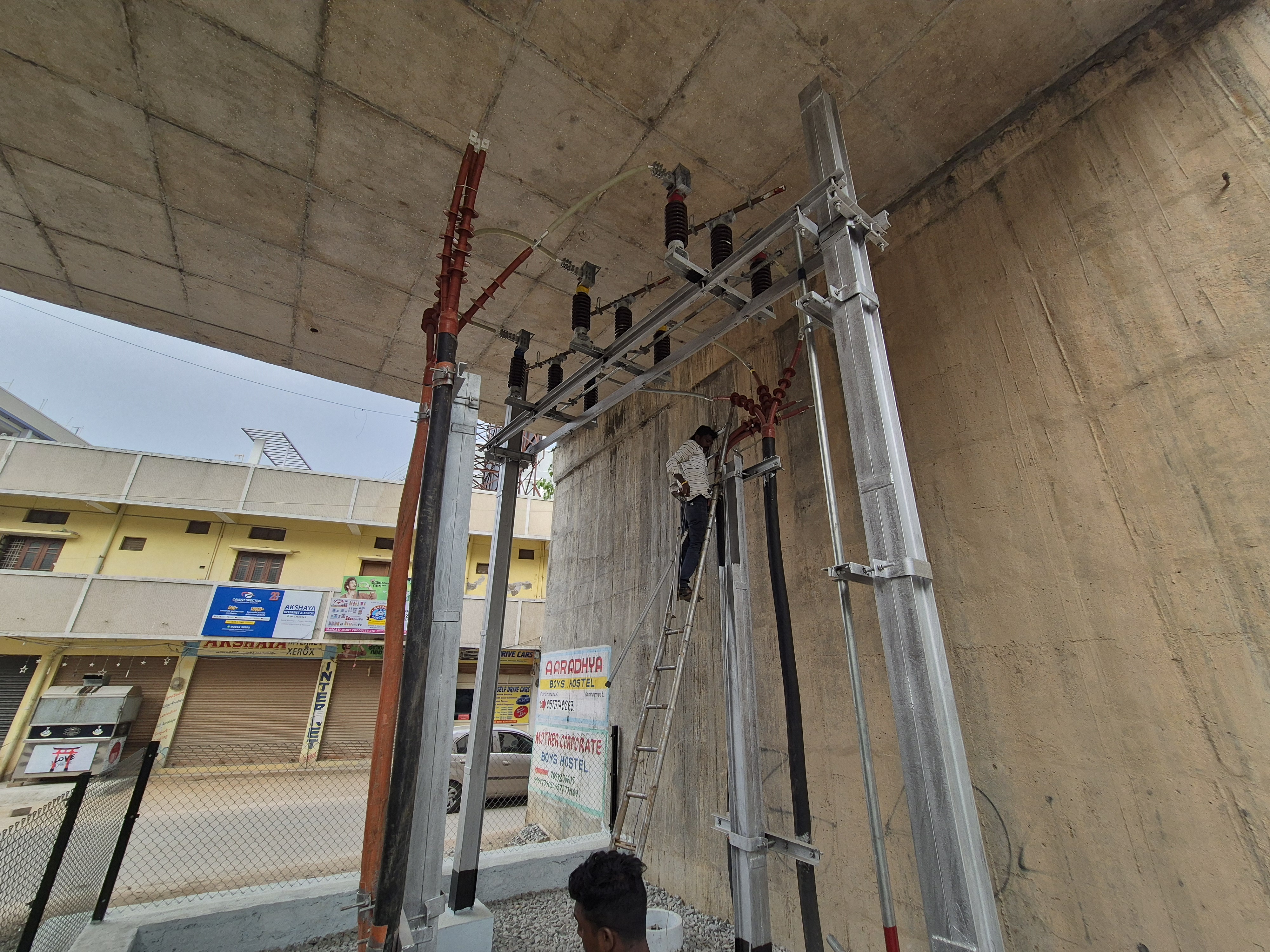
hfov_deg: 106.2
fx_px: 477
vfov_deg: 89.9
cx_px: 635
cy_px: 476
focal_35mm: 13
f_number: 2.2
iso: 50
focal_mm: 2.2
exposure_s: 1/454
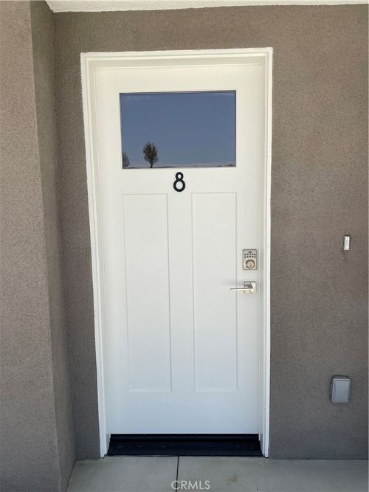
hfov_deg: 53.0
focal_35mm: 26
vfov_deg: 67.3
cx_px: 184
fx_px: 370
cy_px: 246
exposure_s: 1/2882
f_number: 1.6
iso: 32
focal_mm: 4.2
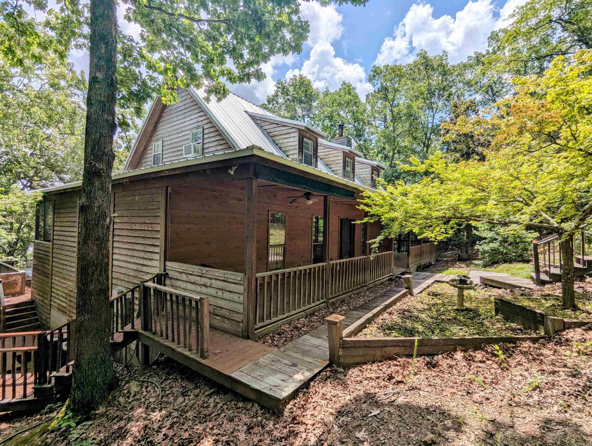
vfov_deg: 78.2
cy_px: 223
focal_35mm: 16
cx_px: 296
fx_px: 274
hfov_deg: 94.4
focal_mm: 2.35
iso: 41
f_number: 2.2
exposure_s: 1/2513
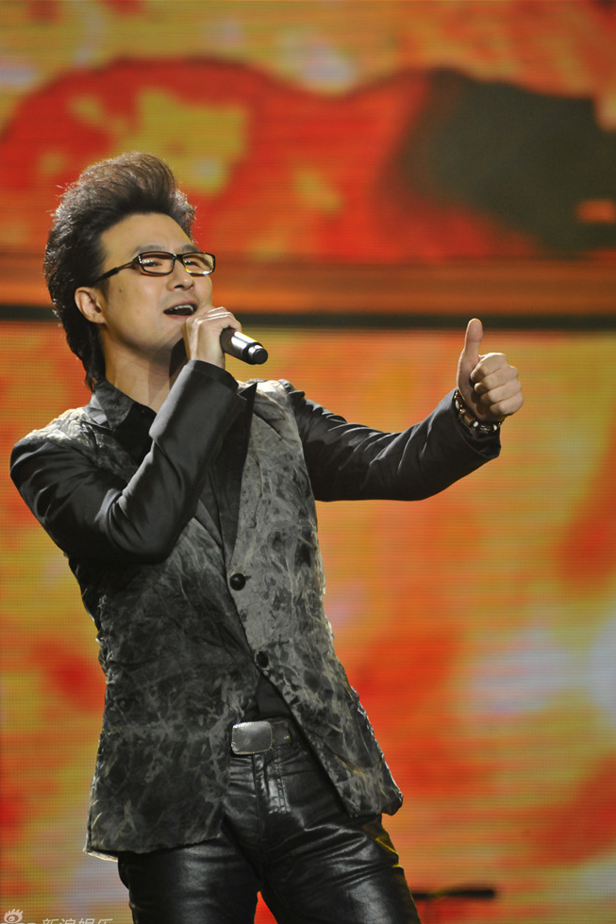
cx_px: 305
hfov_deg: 3.4
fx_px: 10475
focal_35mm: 408
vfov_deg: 5.1
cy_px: 470
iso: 1600
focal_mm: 400
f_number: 5.6
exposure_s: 1/200
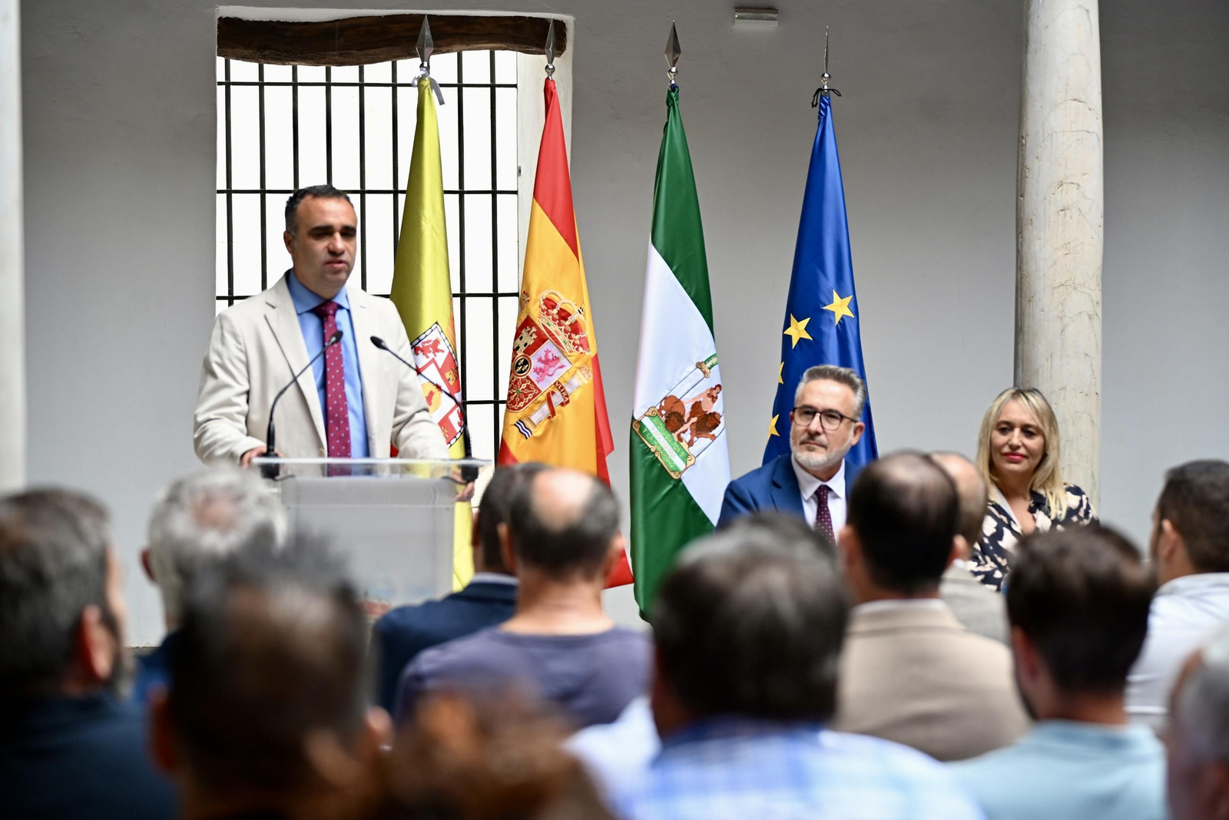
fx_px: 2390
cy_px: 410
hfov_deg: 28.8
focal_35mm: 70
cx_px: 614
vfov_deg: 19.5
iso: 800
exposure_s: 1/640
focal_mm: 70
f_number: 2.8
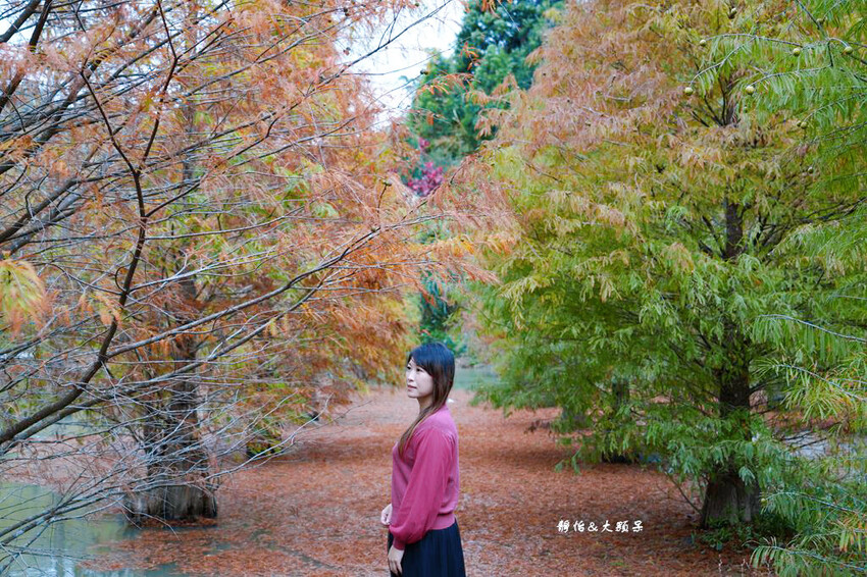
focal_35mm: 42
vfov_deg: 31.9
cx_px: 434
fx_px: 1011
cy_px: 288
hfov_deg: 46.4
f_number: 4
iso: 320
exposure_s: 1/50
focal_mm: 42
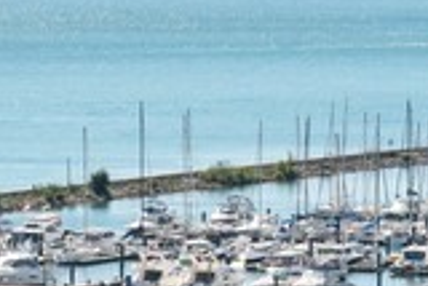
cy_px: 184
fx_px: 5271
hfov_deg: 4.6
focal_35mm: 443
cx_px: -126
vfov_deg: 3.1
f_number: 9.5
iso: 200
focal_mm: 79
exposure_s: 1/250
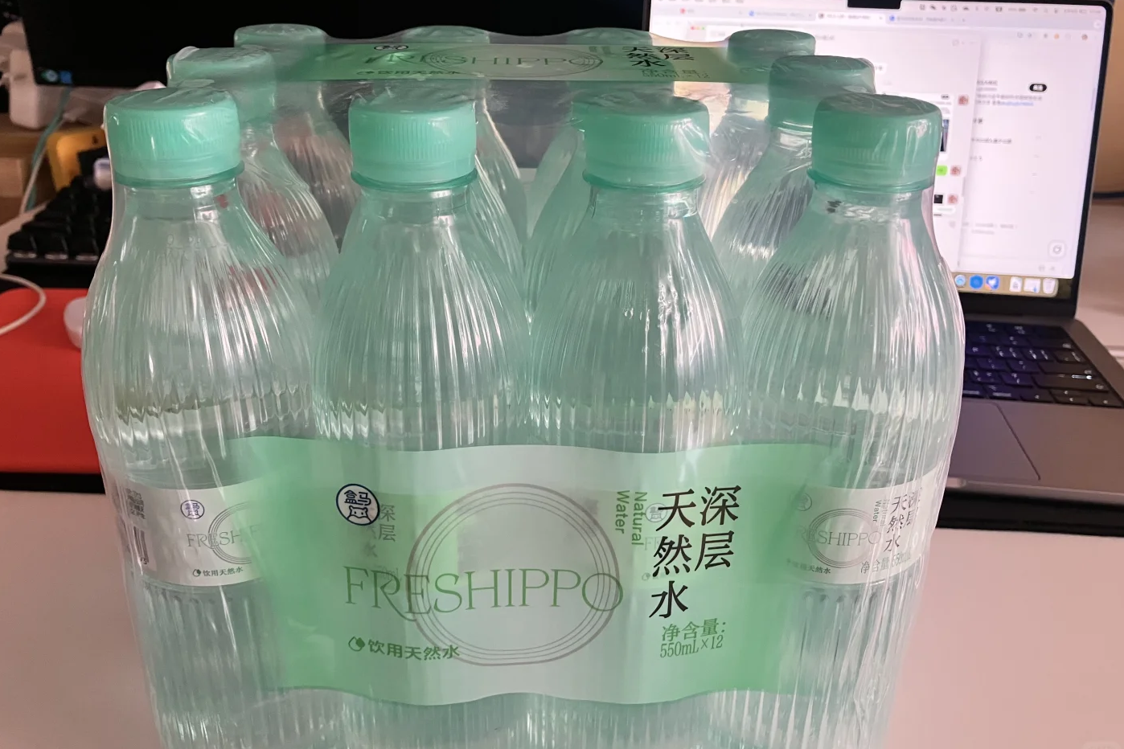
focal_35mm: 30
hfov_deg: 61.9
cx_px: 552
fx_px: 937
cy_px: 335
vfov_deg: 43.5
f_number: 1.8
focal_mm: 3.99
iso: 200
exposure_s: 1/60
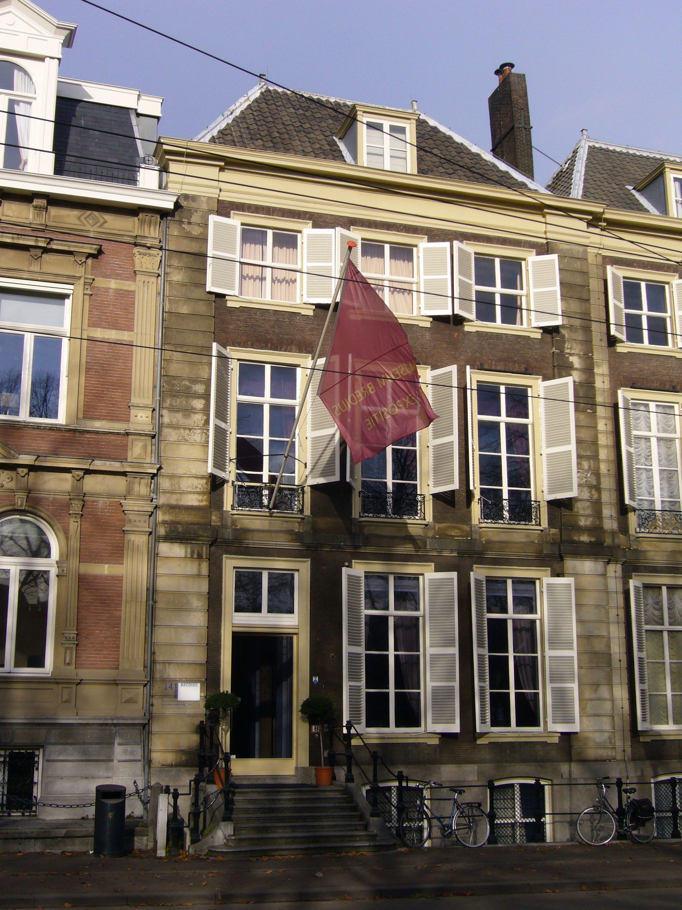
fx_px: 1182
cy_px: 455
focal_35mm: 45
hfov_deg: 32.2
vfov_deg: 42.1
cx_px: 341
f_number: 6.3
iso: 80
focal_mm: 7.5
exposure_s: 1/400
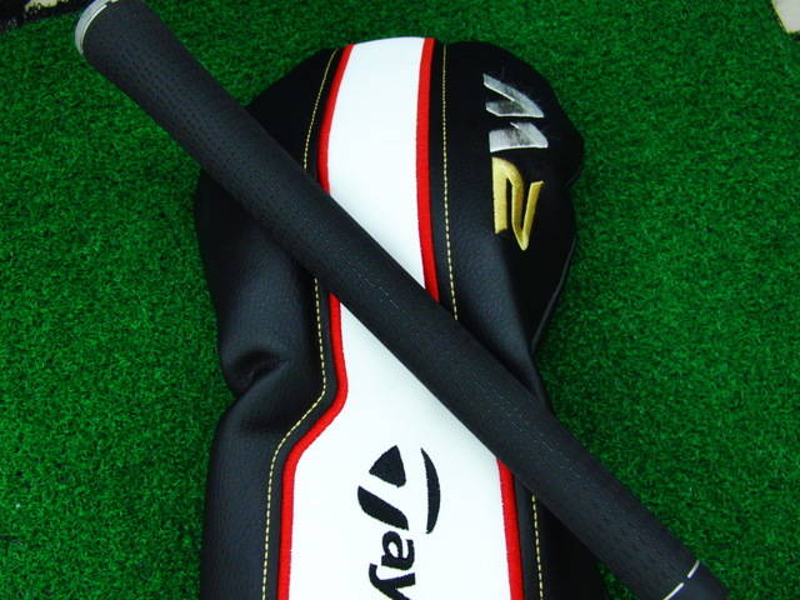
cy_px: 300
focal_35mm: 37
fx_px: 855
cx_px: 400
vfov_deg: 38.7
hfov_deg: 50.1
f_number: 3.6
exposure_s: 1/60
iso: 400
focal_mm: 6.42
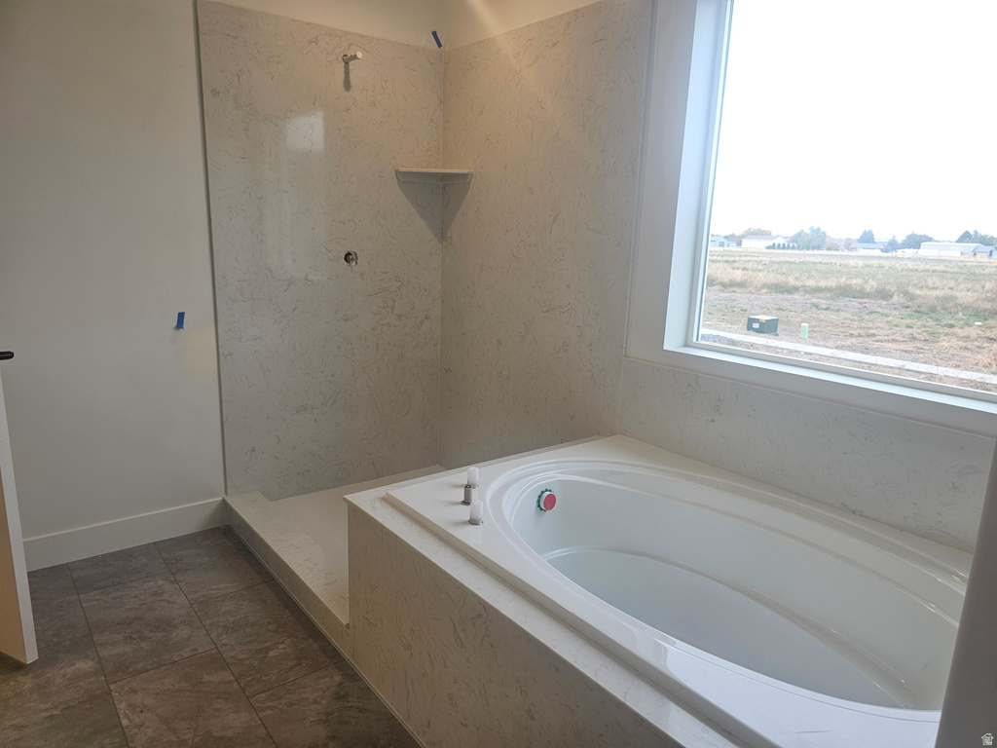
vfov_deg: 58.9
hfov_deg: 73.9
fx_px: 662
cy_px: 374
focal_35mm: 23
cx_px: 498
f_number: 1.7
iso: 40
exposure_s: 1/120
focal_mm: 6.3
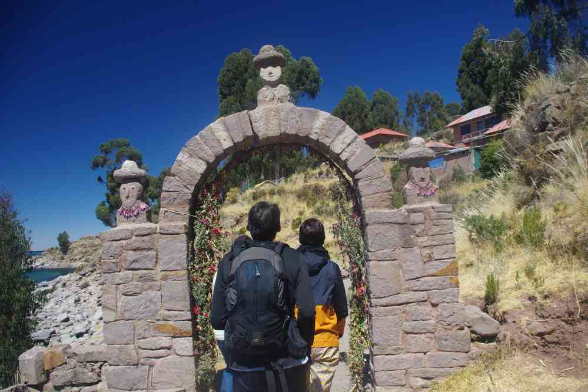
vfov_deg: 47.9
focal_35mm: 27
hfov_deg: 67.4
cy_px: 196
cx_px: 294
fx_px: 441
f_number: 11
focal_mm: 18
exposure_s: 1/80
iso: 200
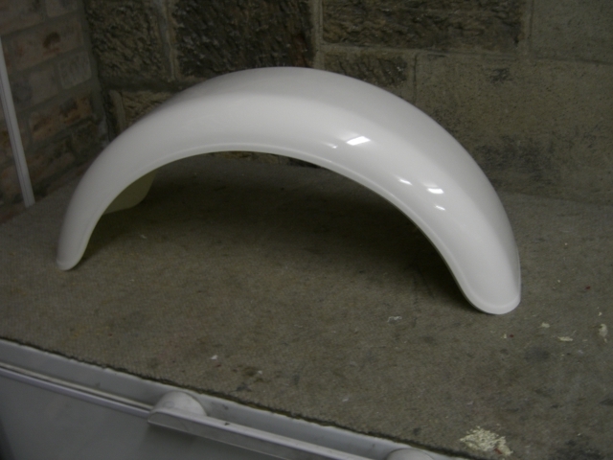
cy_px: 230
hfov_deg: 49.0
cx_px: 306
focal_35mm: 38
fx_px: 673
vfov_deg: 37.7
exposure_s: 1/5
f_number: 2.8
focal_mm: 7.9
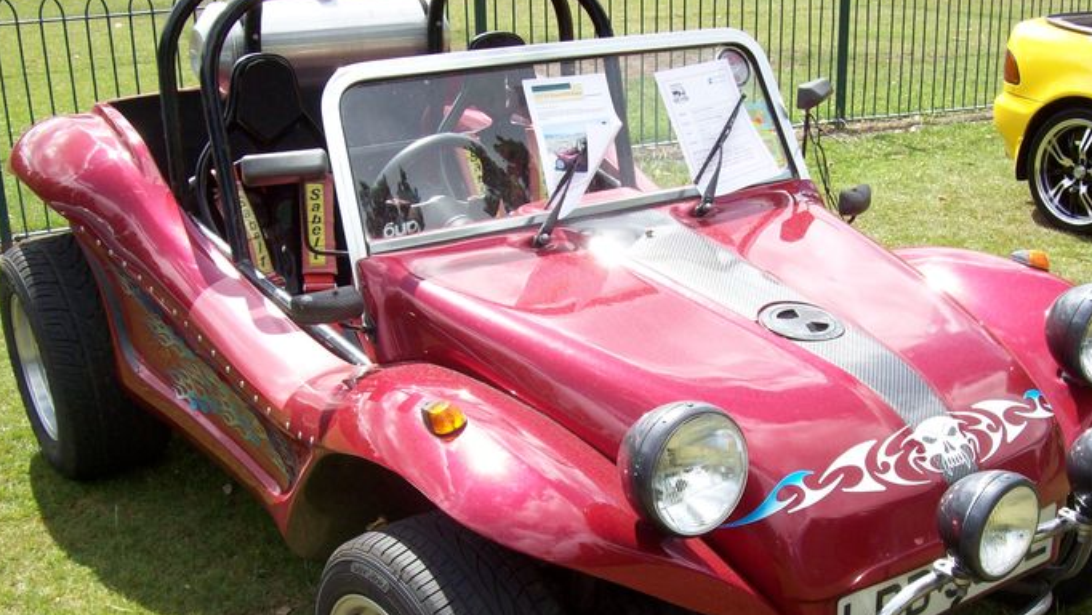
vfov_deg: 25.8
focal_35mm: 46
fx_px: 1332
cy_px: 434
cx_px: 568
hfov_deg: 44.6
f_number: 4.8
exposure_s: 1/285
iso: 80
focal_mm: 6
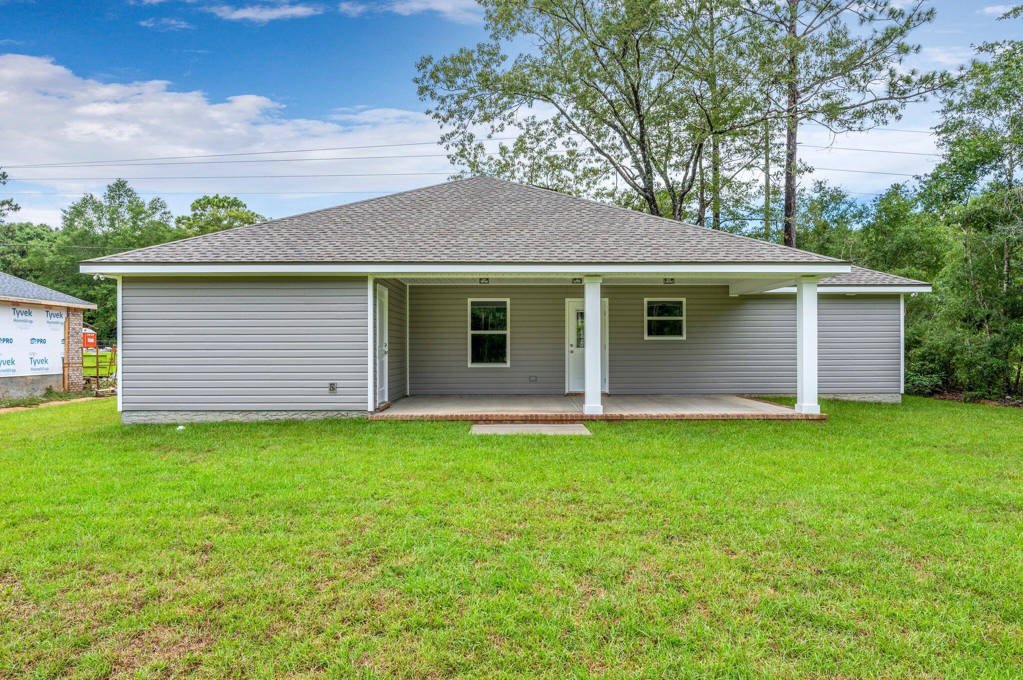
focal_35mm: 22
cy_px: 340
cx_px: 512
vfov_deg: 58.3
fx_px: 610
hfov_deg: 79.9
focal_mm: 21.5
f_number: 9
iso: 100
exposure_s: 1/160
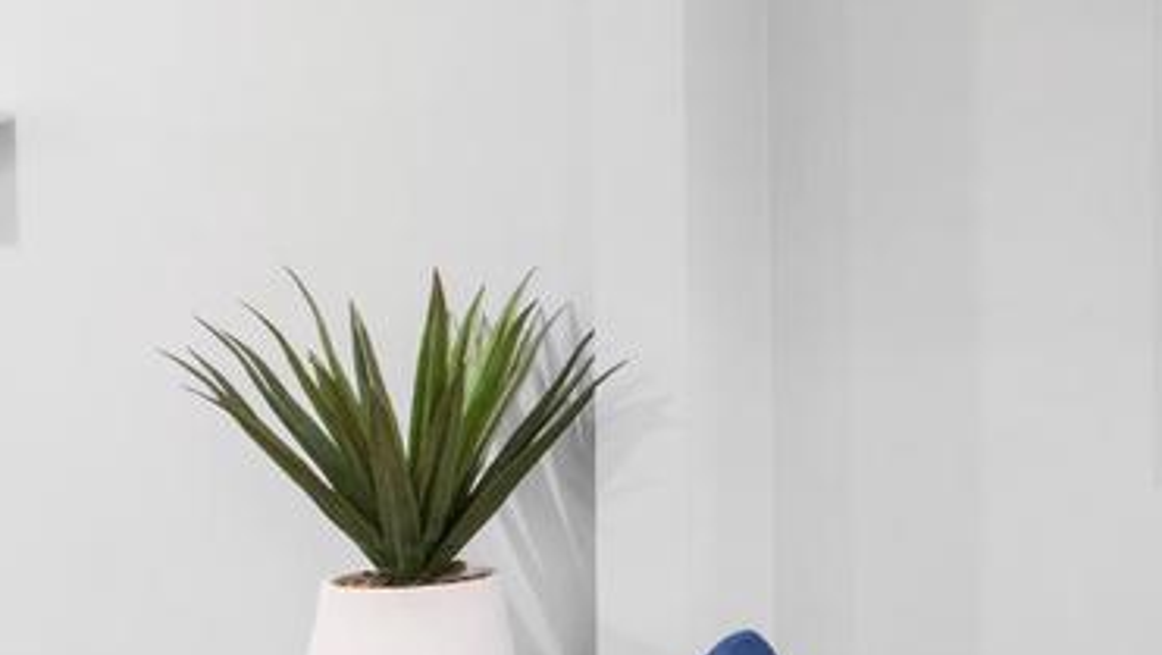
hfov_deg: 24.8
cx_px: 1820
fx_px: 1880
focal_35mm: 61
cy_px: 342
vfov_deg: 19.7
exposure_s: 1/4
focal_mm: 10
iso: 320
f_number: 8
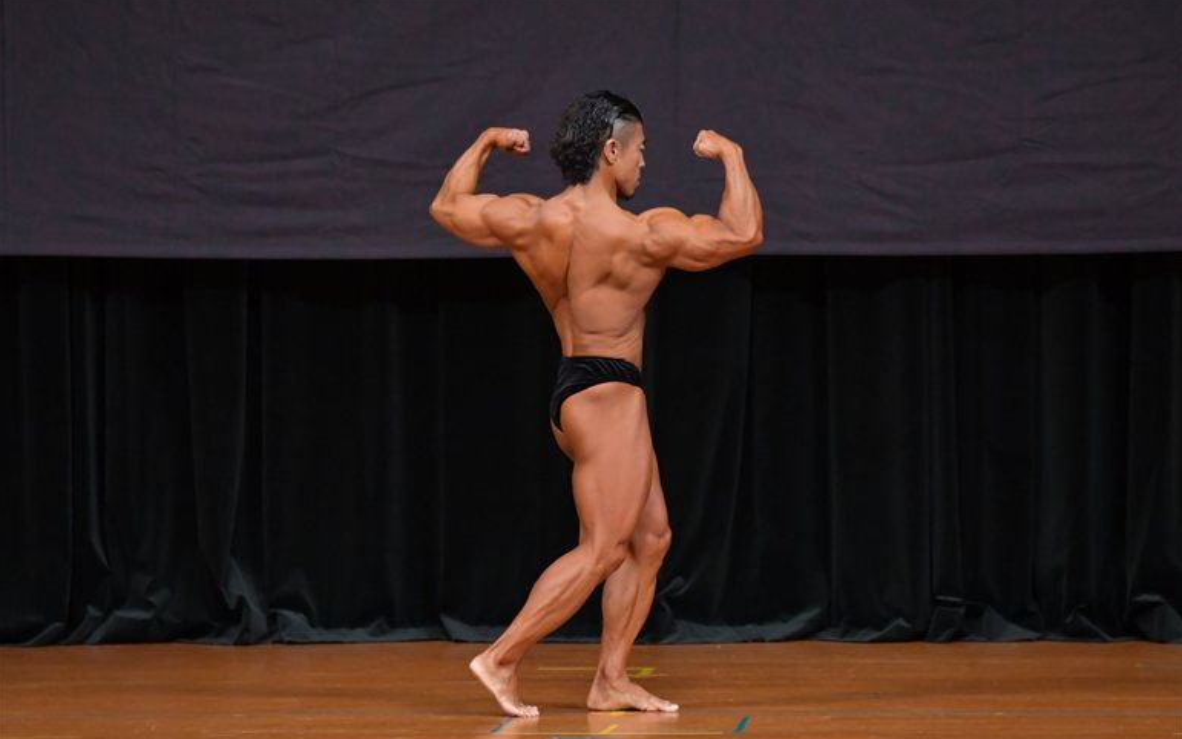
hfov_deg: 7.2
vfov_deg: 4.5
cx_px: 591
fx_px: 9407
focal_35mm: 292
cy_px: 388
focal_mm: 190
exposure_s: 1/400
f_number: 5.6
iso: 4000
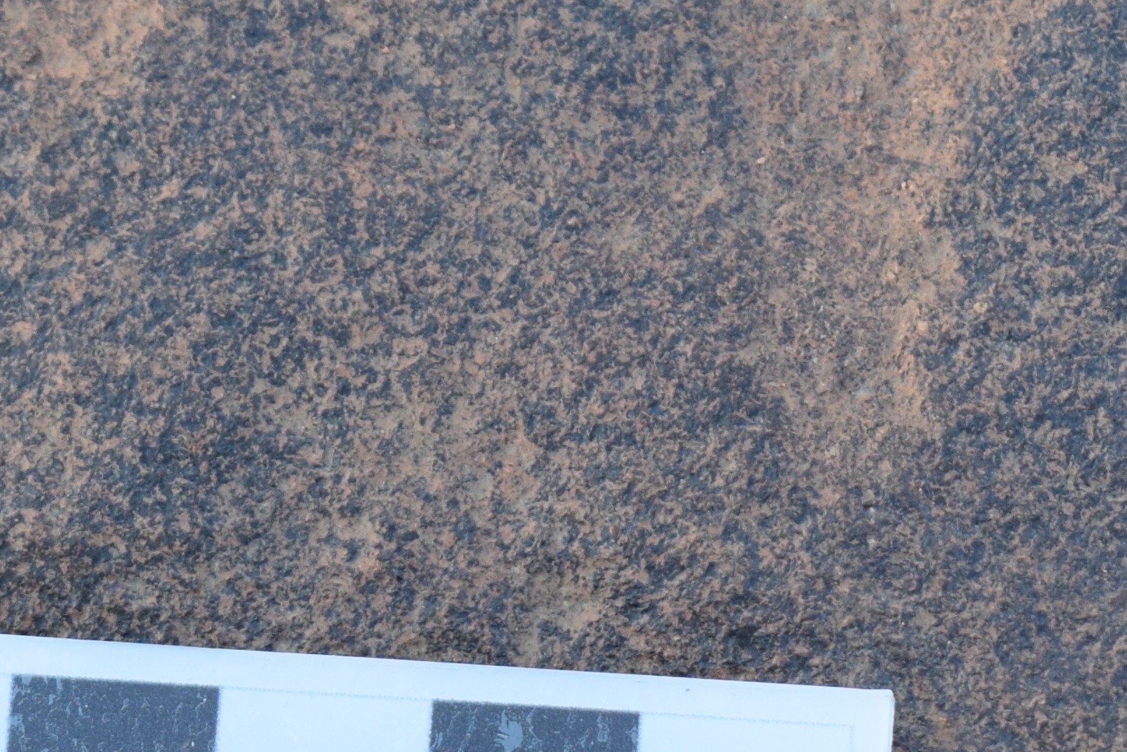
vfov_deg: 5.1
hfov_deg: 7.7
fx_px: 8390
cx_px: 749
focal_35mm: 268
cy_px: 94
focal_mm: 48
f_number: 7.1
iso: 400
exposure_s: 1/200
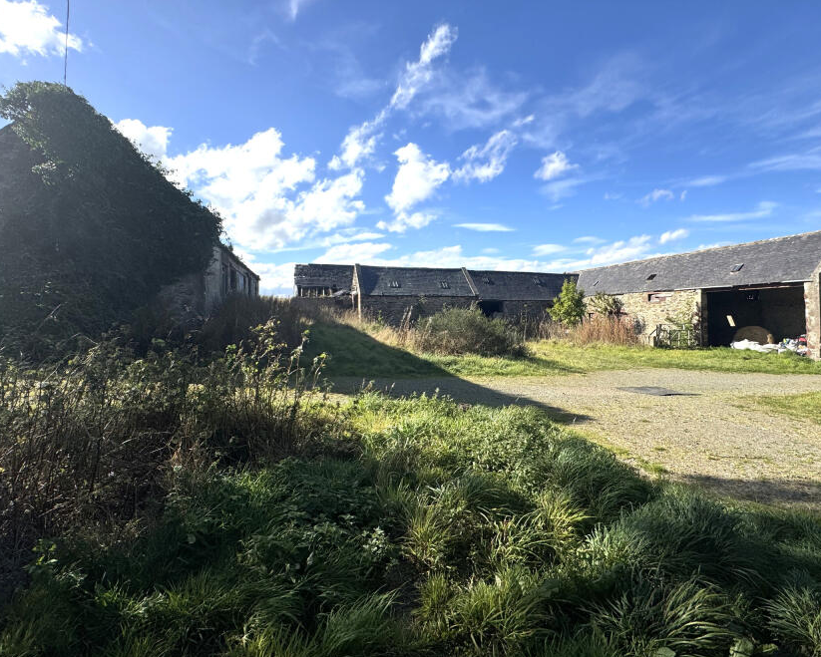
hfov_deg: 89.4
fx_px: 413
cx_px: 443
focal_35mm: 17
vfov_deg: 76.9
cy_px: 310
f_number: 2.2
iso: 50
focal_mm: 2.22
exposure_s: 1/2770
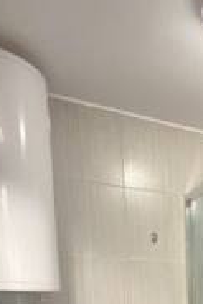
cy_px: 347
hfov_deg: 27.6
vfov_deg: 37.4
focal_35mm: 42
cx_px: 252
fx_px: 355
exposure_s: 1/25
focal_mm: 2.22
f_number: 2.2
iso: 250
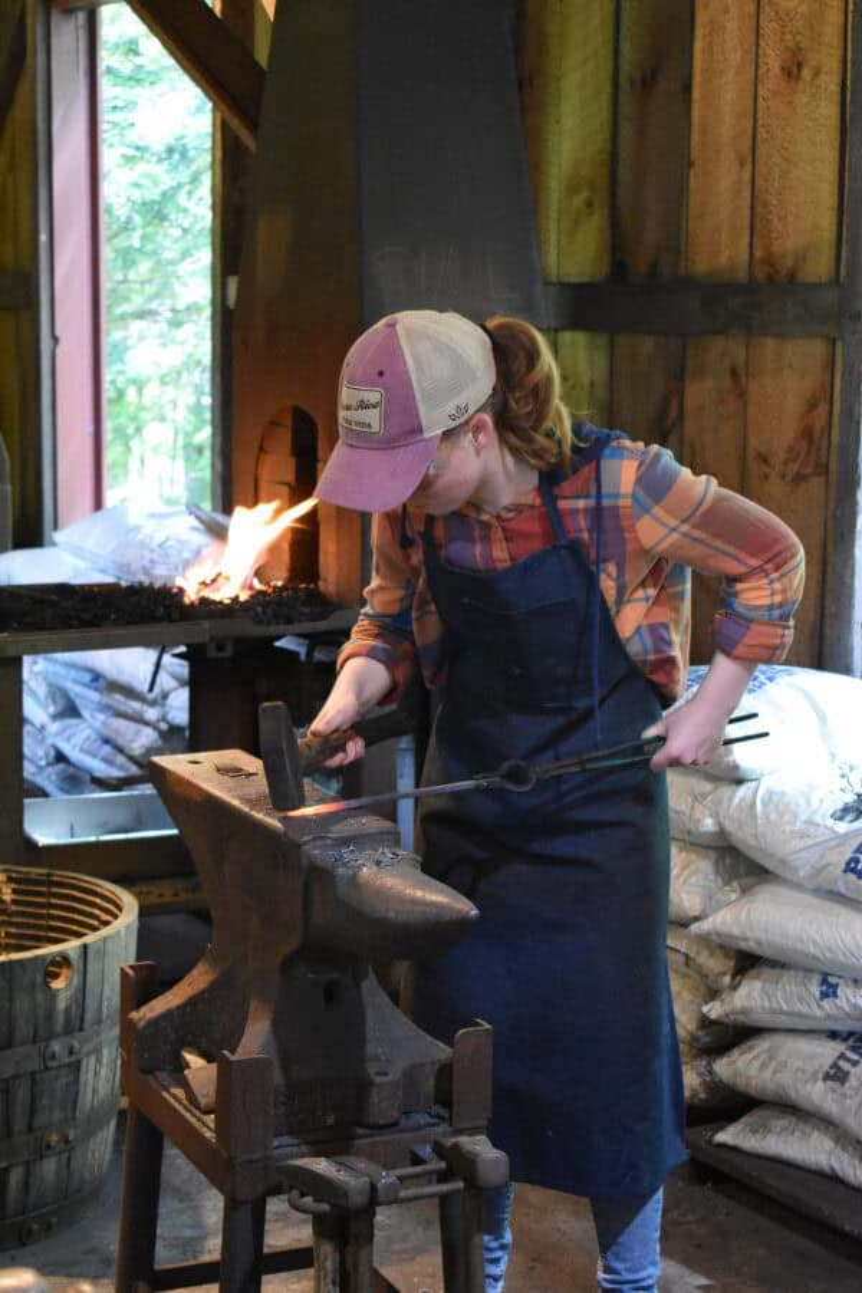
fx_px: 2263
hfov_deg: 21.6
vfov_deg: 31.9
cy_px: 646
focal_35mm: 63
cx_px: 431
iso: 5000
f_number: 5
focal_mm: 42
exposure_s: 1/60
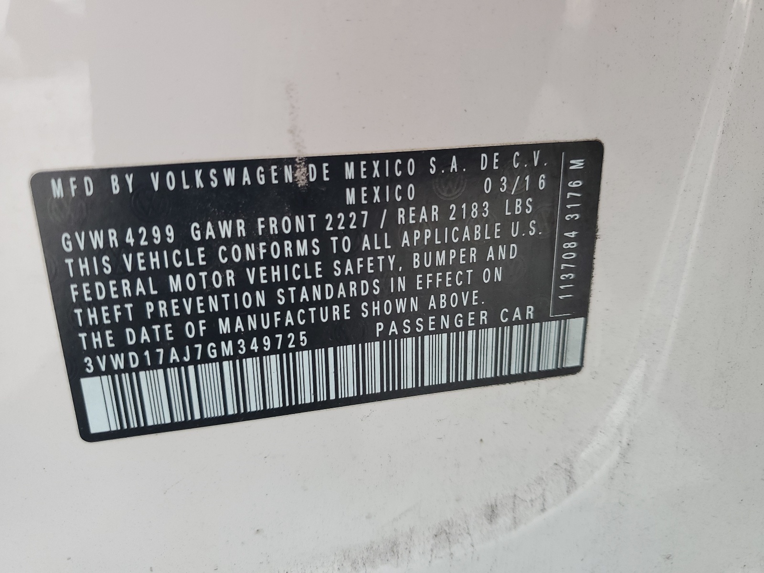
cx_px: 382
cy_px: 286
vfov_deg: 53.1
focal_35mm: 26
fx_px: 574
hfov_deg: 67.3
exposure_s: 1/120
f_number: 1.5
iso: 79
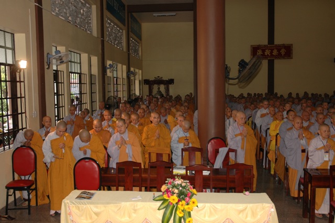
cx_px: 168
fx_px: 349
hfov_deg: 51.3
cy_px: 112
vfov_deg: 35.5
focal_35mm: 38
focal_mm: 25
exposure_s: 1/80
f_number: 4.5
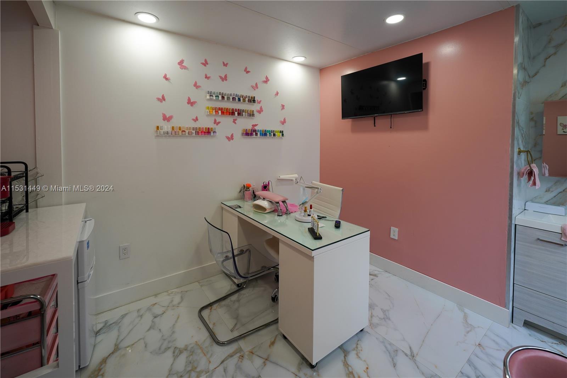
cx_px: 284
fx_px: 220
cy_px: 189
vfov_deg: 81.2
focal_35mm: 14
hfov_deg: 104.3
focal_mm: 14
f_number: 3.5
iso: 320
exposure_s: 1/200
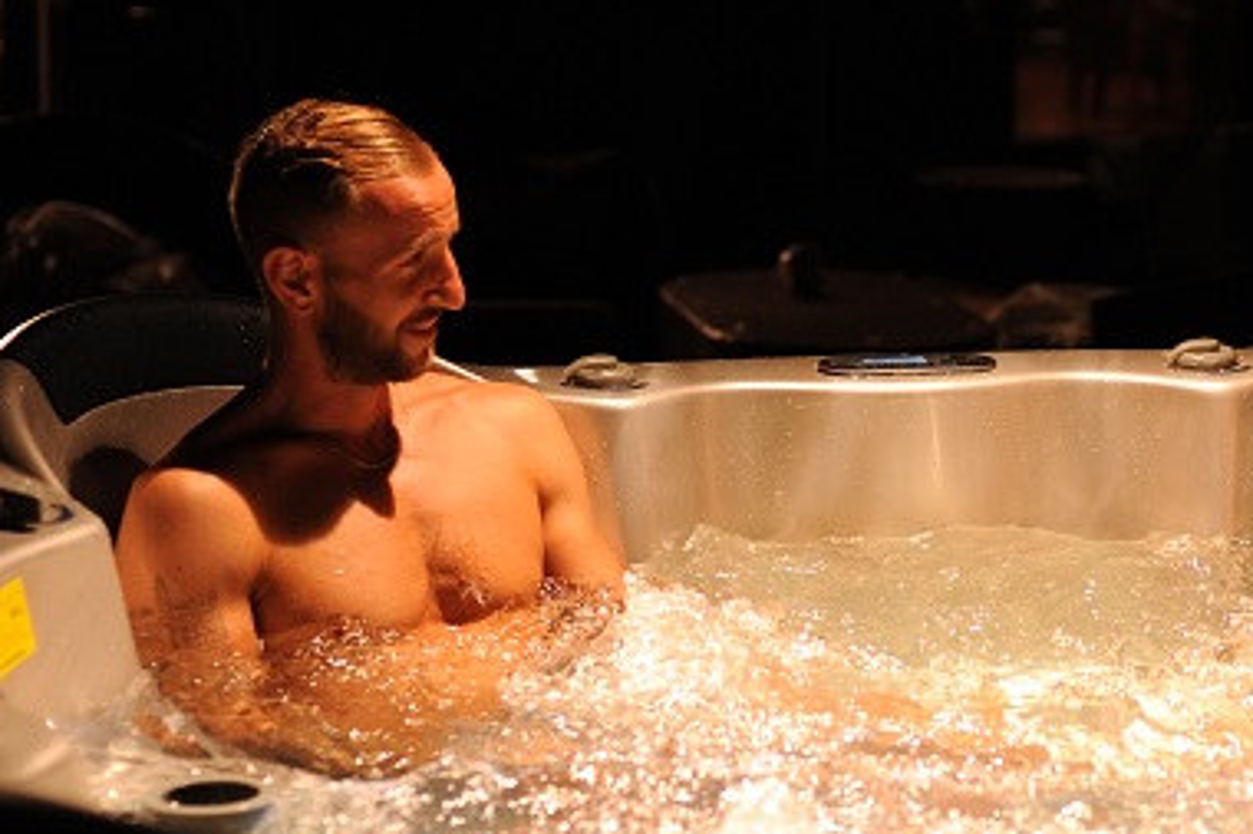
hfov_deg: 22.0
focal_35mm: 92
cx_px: 890
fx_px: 3201
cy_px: 279
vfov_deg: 14.8
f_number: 2.5
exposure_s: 1/250
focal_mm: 50
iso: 640
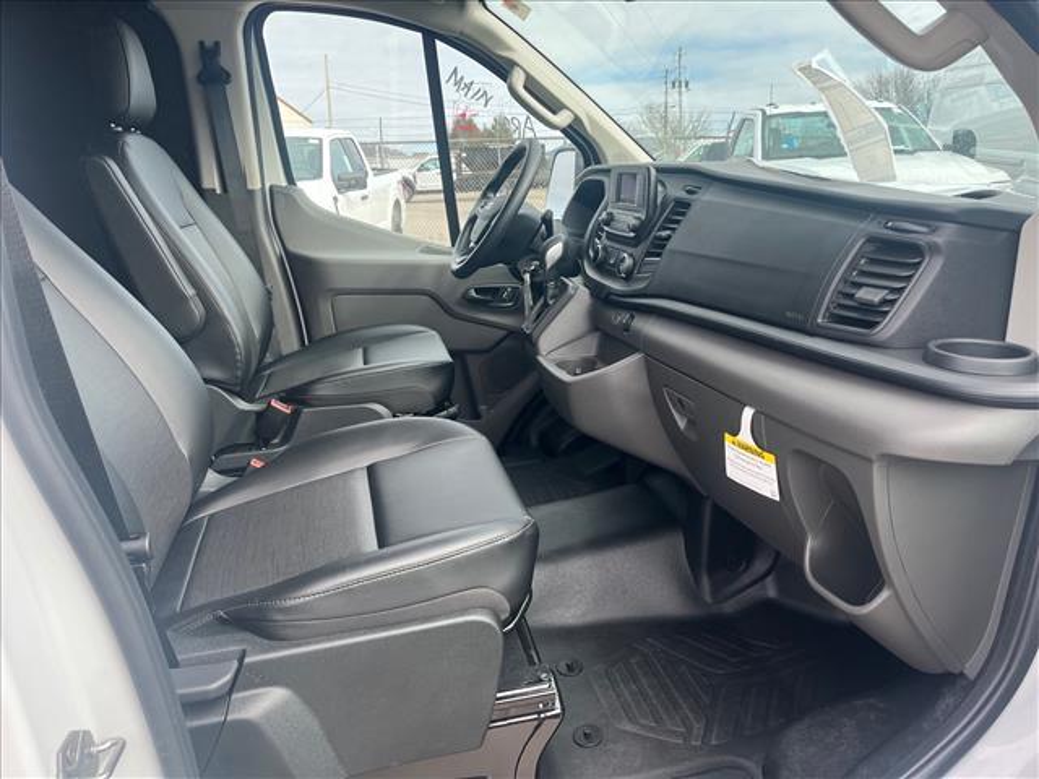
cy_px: 390
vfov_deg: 53.1
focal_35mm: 26
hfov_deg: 67.3
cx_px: 520
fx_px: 780
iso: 50
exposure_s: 1/330
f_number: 1.6
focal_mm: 5.1
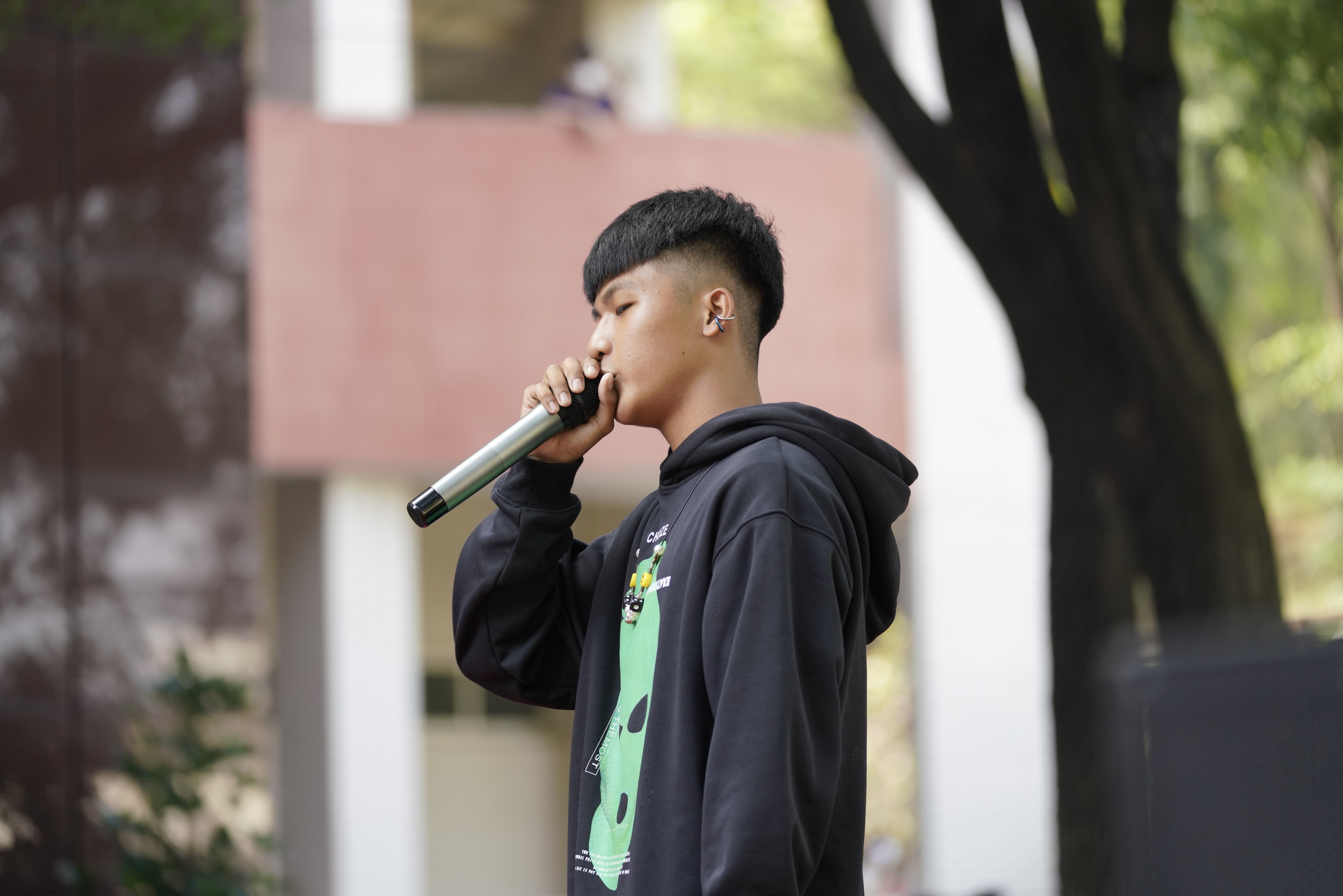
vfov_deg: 10.8
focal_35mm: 127
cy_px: 448
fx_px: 4738
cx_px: 672
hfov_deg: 16.1
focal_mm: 127
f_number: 2.8
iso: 400
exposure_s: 1/400
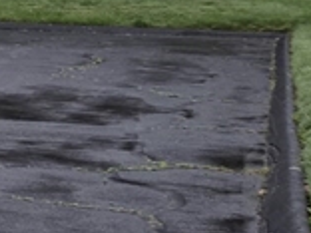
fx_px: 1357
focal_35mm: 151
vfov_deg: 9.8
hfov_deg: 9.9
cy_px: 133
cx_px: -624
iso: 25
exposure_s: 1/353
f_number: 1.8
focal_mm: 5.4
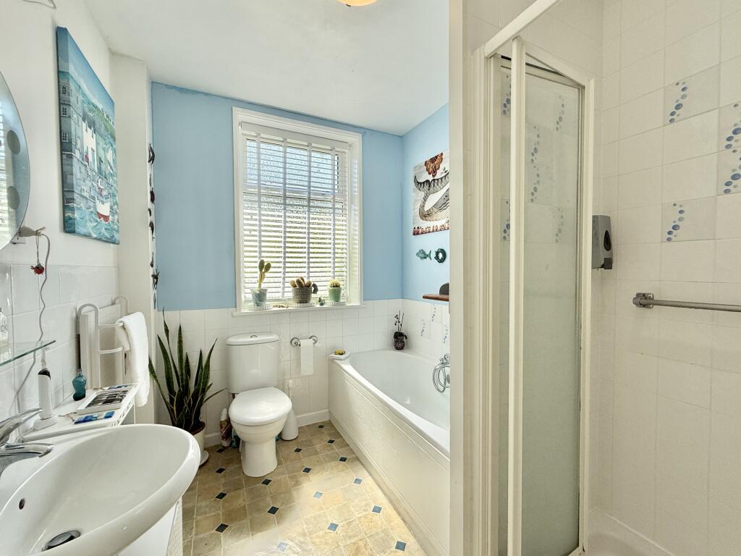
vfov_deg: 85.7
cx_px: 370
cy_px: 278
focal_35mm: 14
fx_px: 300
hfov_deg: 102.1
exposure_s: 1/374
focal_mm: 2.22
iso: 64
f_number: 2.2
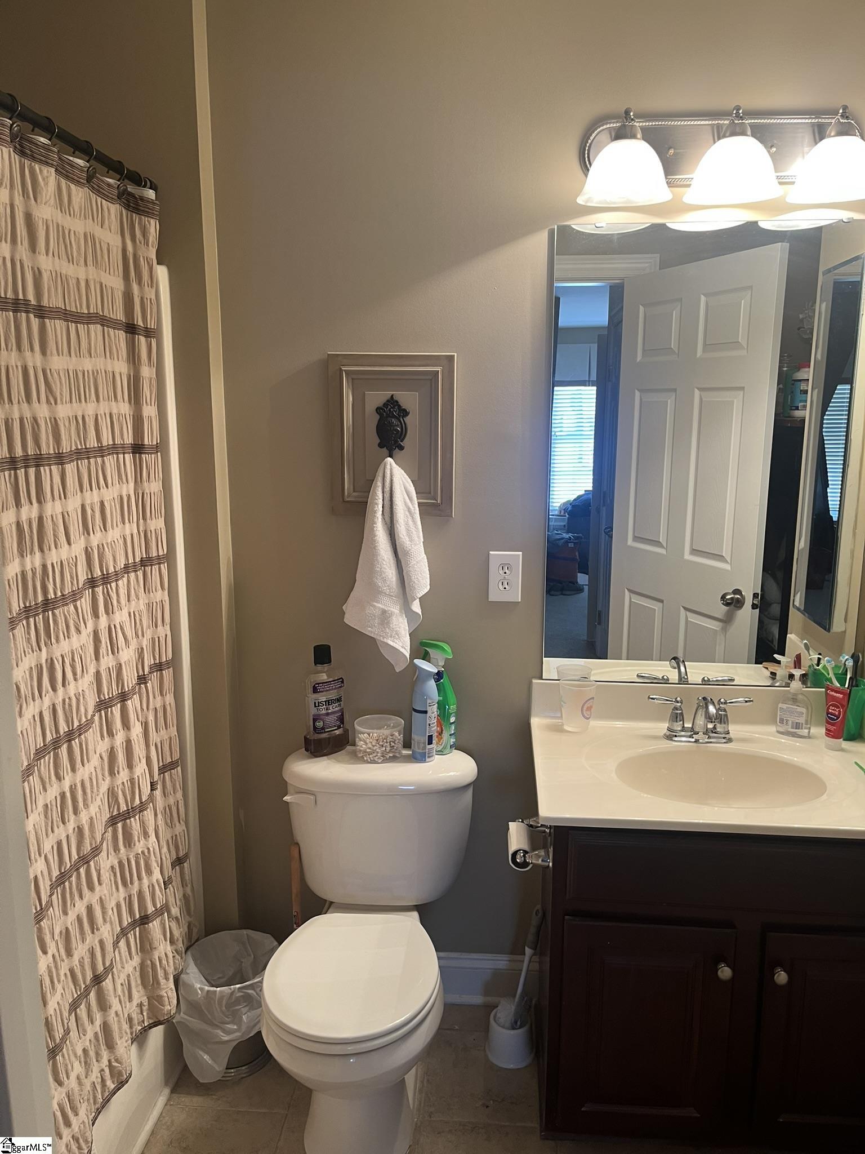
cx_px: 432
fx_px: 866
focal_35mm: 26
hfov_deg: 53.1
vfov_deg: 67.3
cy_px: 577
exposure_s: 1/60
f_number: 1.6
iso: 80
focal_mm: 5.1
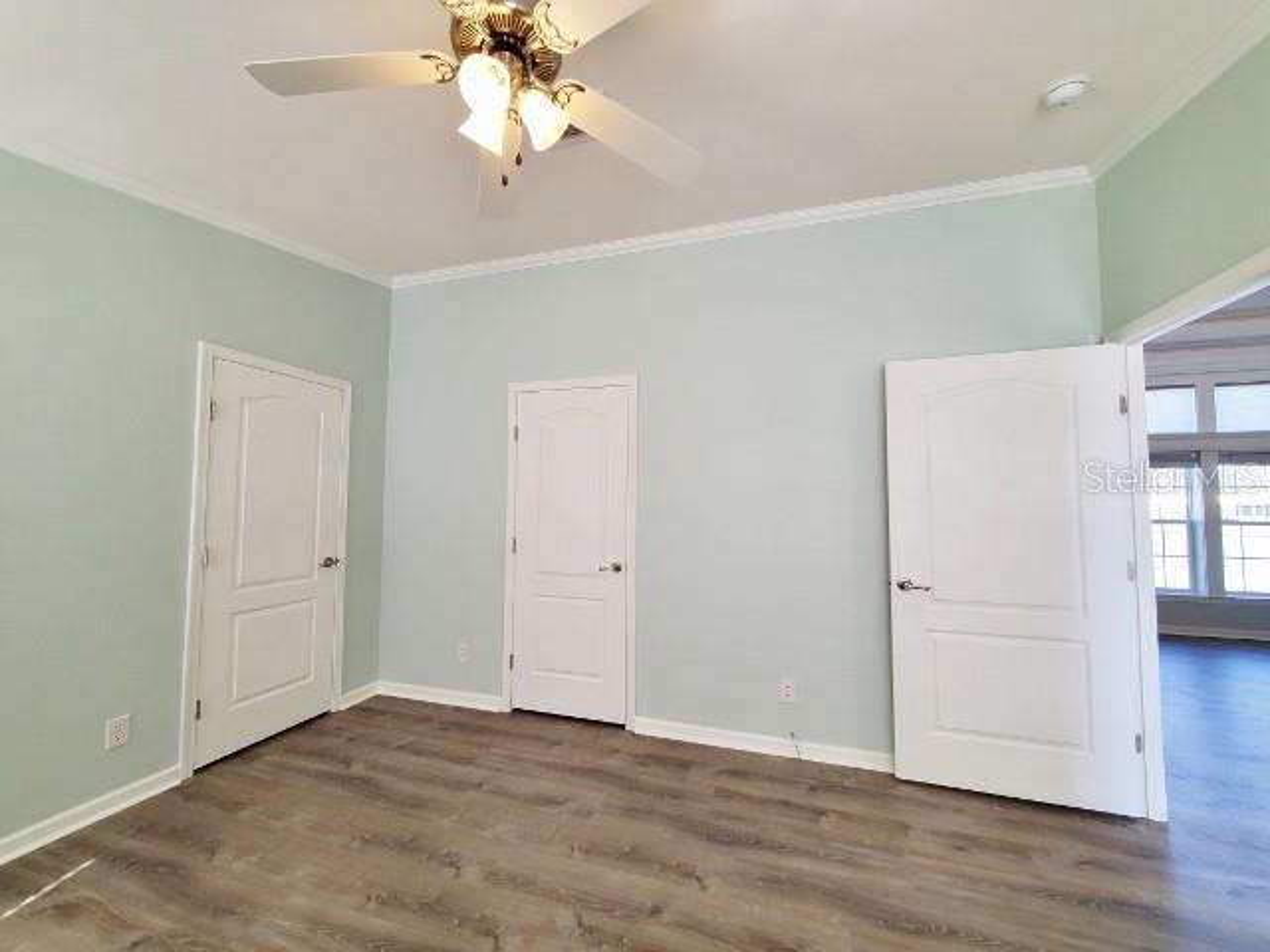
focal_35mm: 13
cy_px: 476
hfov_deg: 106.2
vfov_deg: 89.9
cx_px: 635
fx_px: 477
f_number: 2.2
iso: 80
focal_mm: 1.8
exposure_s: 1/60
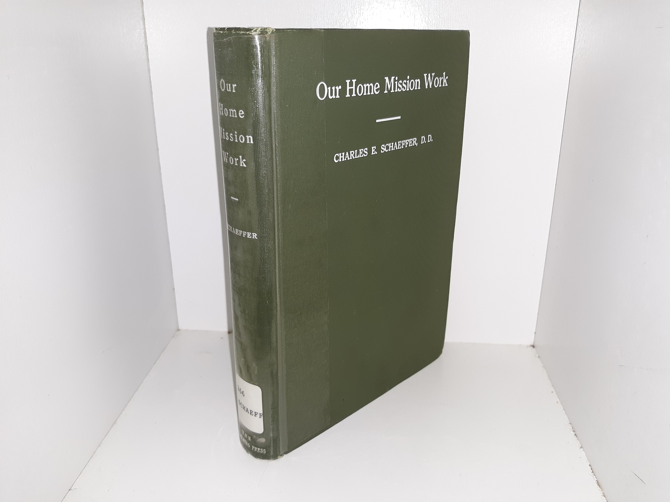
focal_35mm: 28
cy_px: 251
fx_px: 542
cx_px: 335
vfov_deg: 49.7
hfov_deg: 63.4
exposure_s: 1/120
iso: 50
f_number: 1.7
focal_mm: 3.7
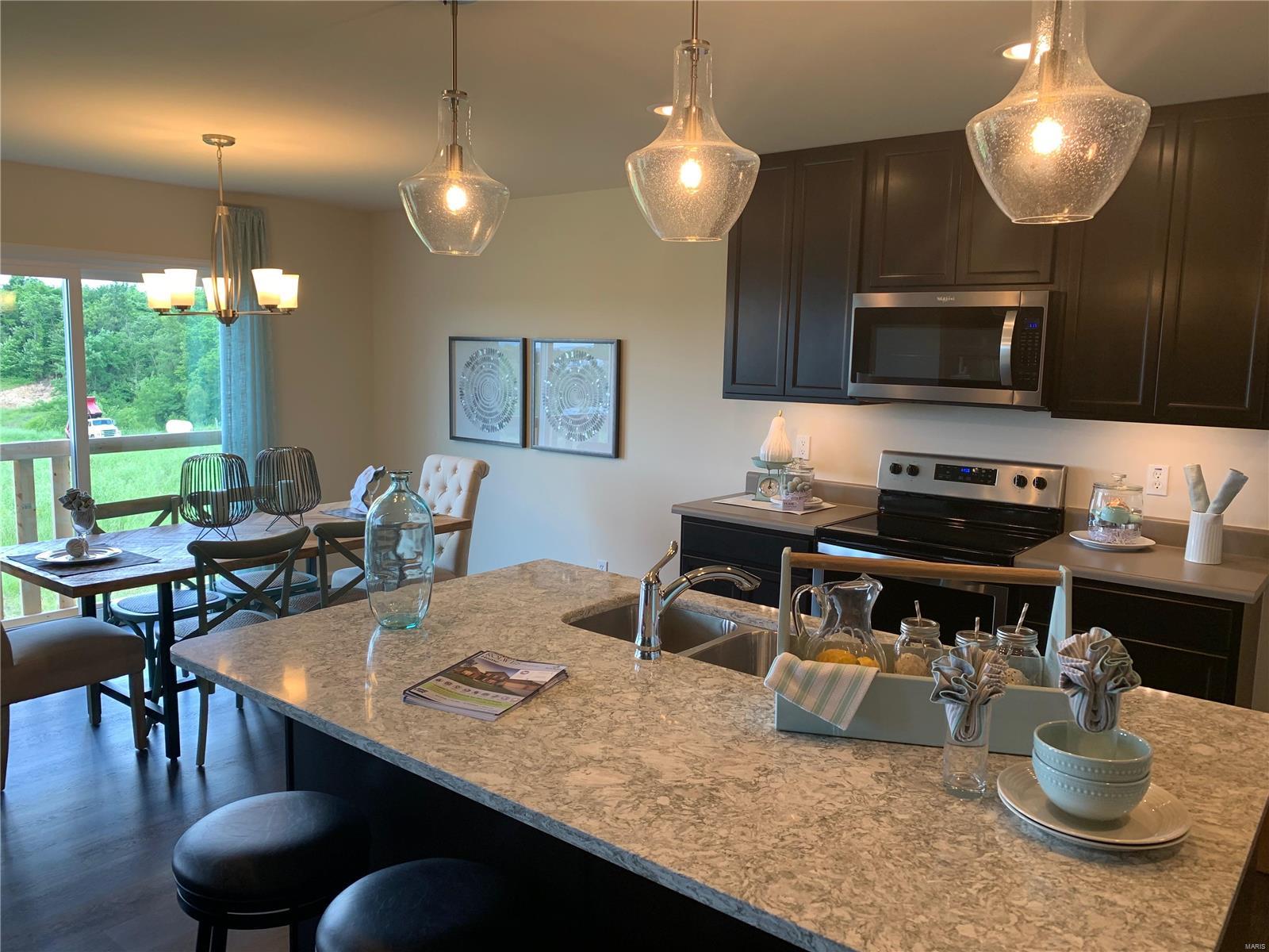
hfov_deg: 67.3
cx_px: 634
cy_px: 476
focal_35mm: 26
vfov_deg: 53.1
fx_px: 953
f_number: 1.8
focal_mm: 4.25
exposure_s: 1/120
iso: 80
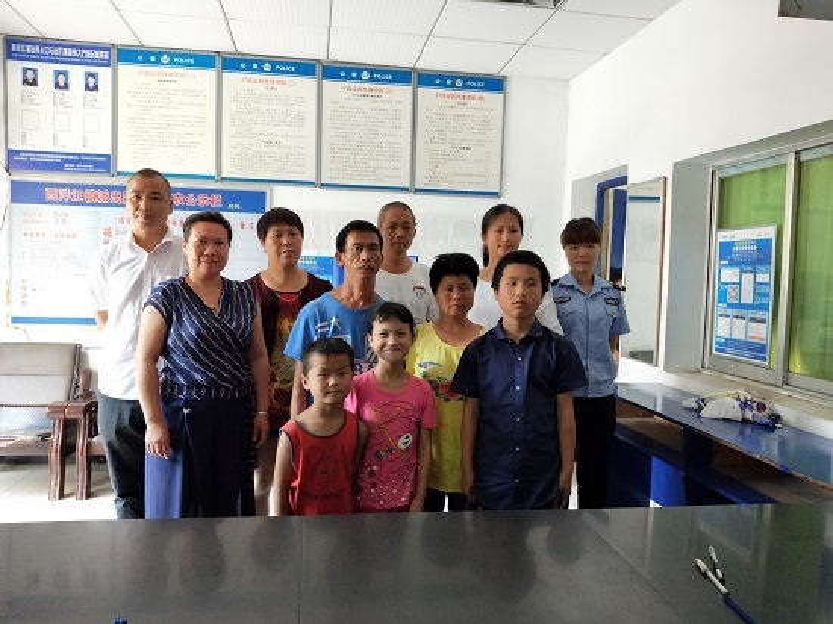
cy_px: 312
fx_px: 553
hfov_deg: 73.9
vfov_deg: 58.8
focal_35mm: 23
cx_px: 416
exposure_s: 1/33
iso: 321
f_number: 1.7
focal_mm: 3.99
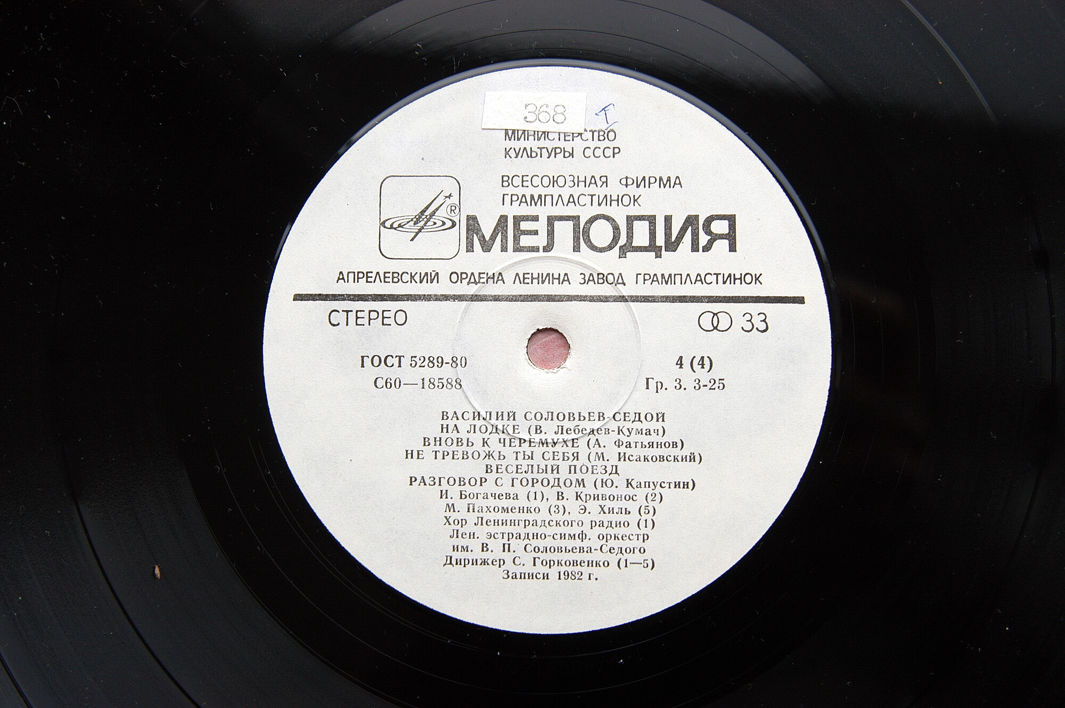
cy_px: 354
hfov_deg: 37.9
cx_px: 532
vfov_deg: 25.7
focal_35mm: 52
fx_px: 1552
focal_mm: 35
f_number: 4.5
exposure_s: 1/80
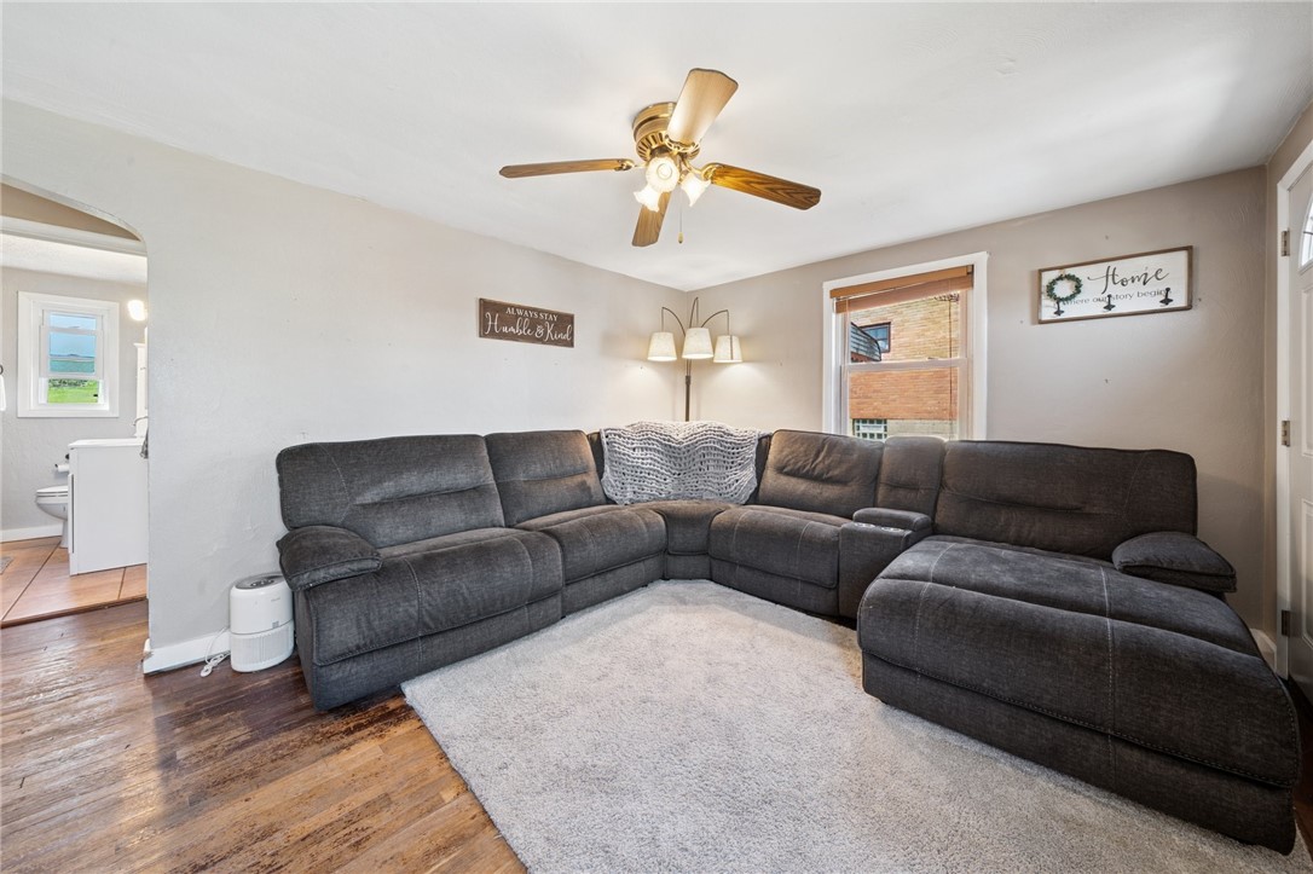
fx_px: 437
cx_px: 656
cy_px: 437
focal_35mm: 12
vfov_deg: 89.9
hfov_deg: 112.6
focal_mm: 12
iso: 50
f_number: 11
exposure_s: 1/1.25
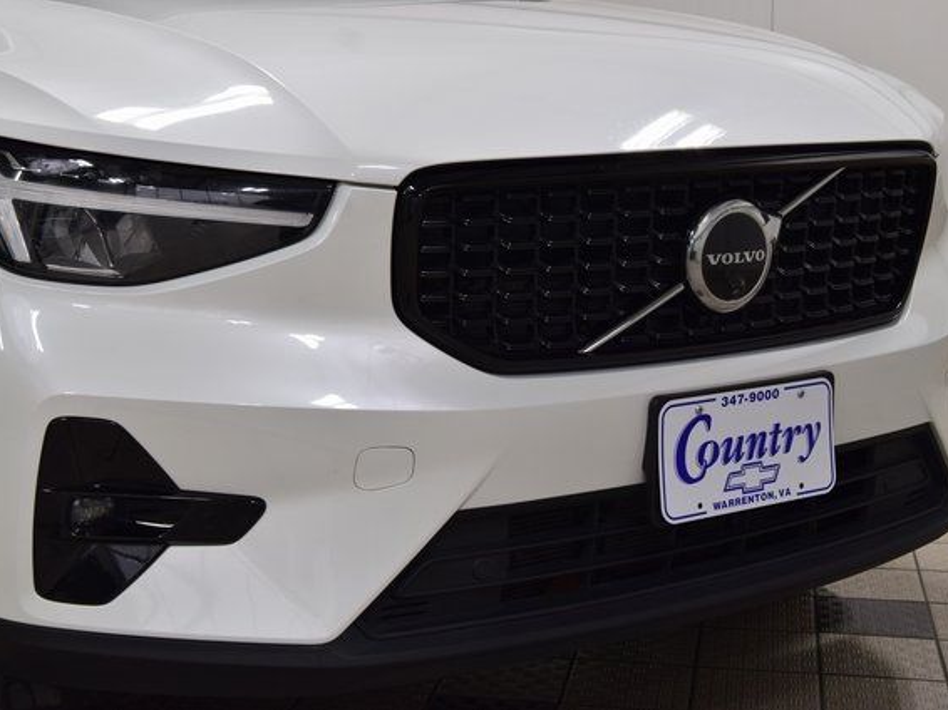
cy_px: 356
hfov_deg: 31.2
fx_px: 1697
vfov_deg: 23.6
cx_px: 472
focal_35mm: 62
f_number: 7.1
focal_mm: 38
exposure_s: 1/30
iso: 400
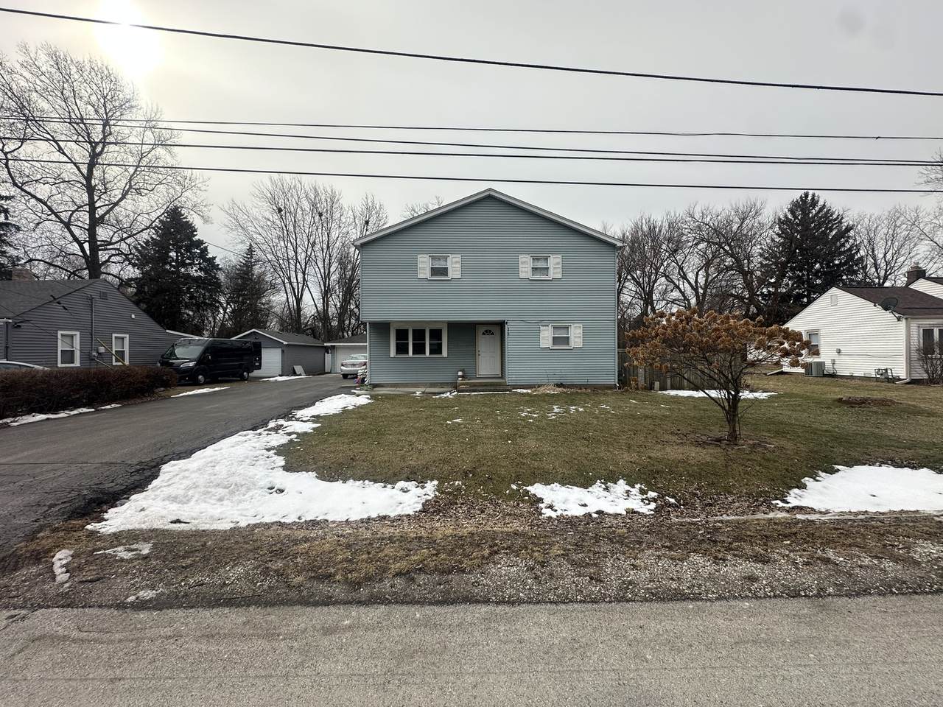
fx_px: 381
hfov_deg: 102.1
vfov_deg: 85.7
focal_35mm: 14
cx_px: 472
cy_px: 354
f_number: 2.2
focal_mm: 2.22
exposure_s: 1/1062
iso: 40
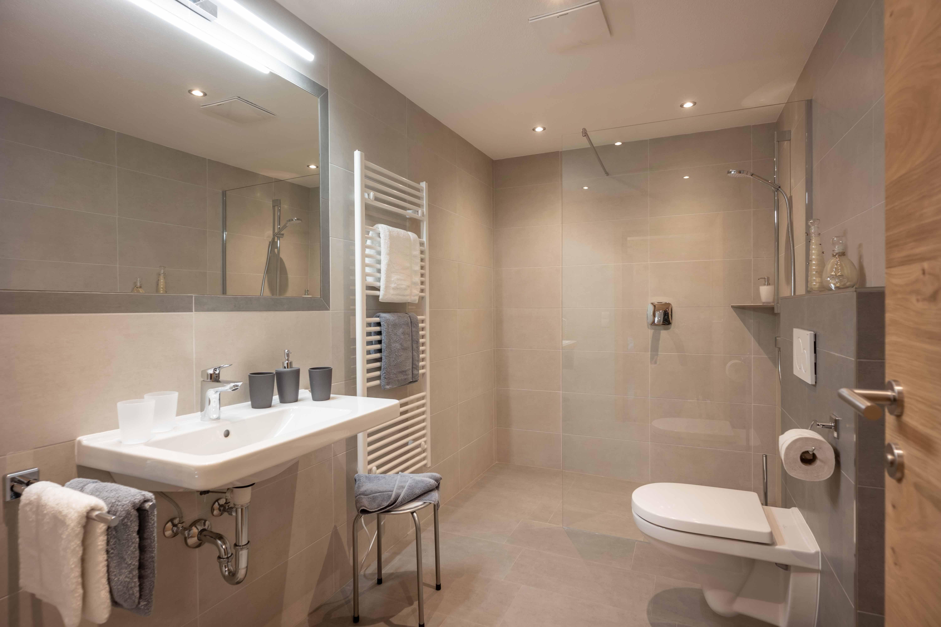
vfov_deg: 67.4
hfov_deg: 90.0
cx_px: 470
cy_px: 314
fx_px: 470
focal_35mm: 18
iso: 100
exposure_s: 1/5
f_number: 4.8
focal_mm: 18
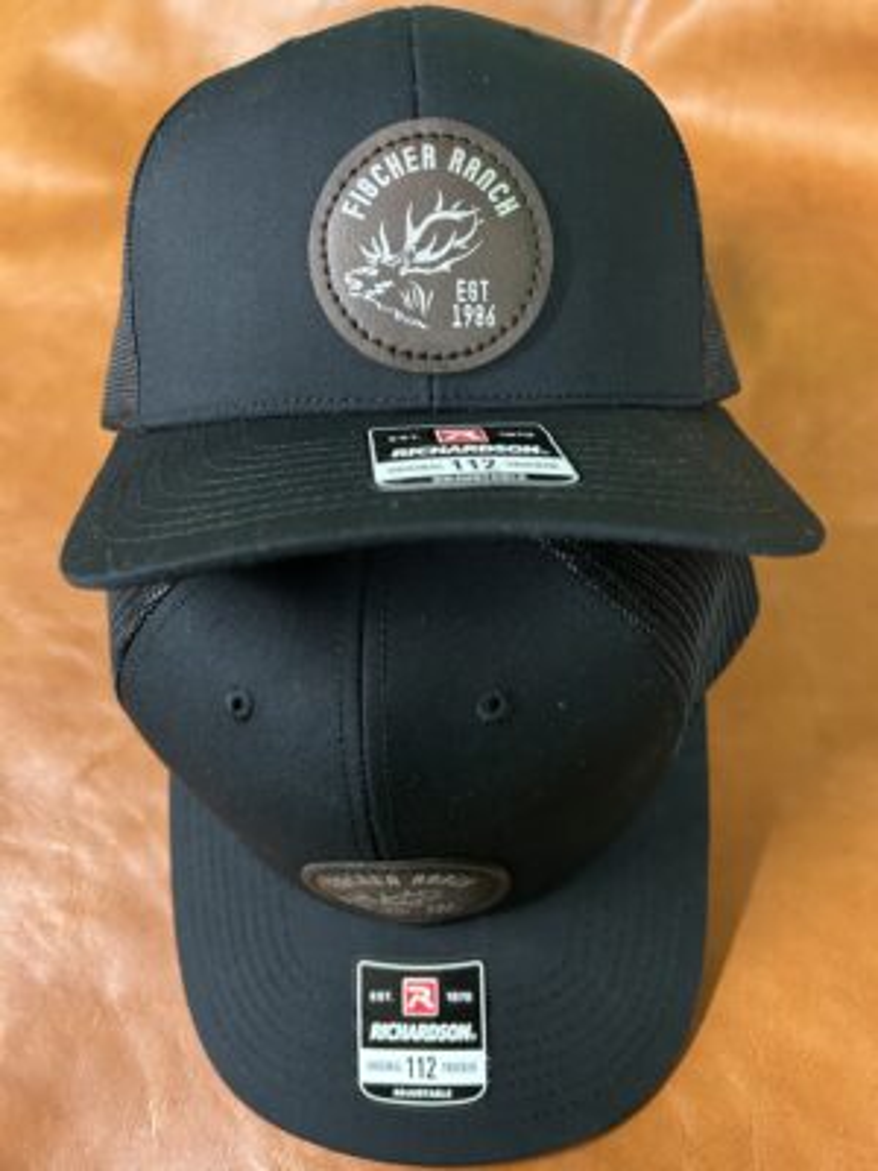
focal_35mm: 26
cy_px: 586
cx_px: 439
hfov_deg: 53.1
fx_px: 879
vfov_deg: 67.3
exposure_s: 1/60
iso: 400
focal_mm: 5.7
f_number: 1.5
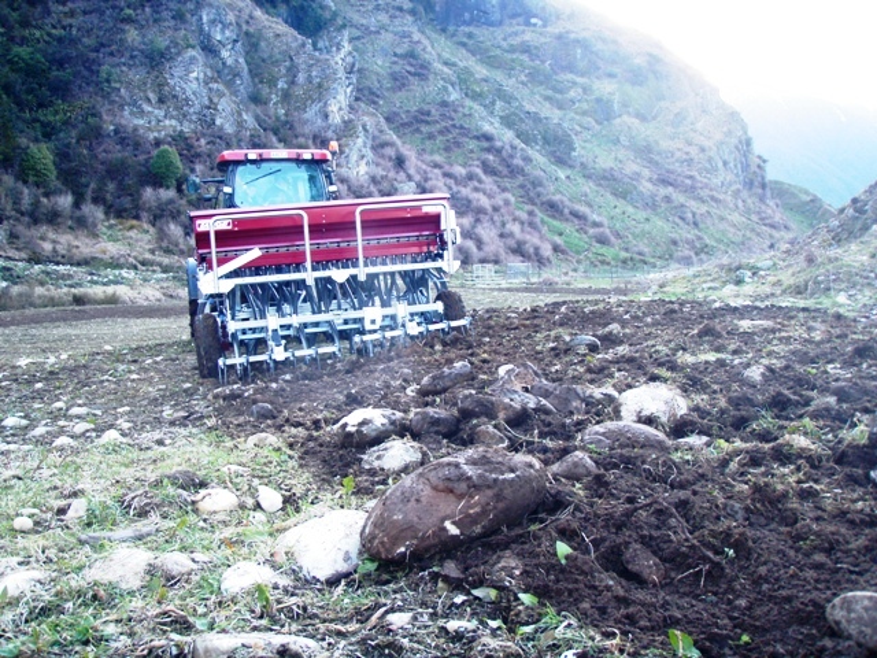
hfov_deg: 49.0
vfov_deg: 37.7
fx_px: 963
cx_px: 438
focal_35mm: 38
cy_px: 329
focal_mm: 6.7
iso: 80
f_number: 3.5
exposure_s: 1/30
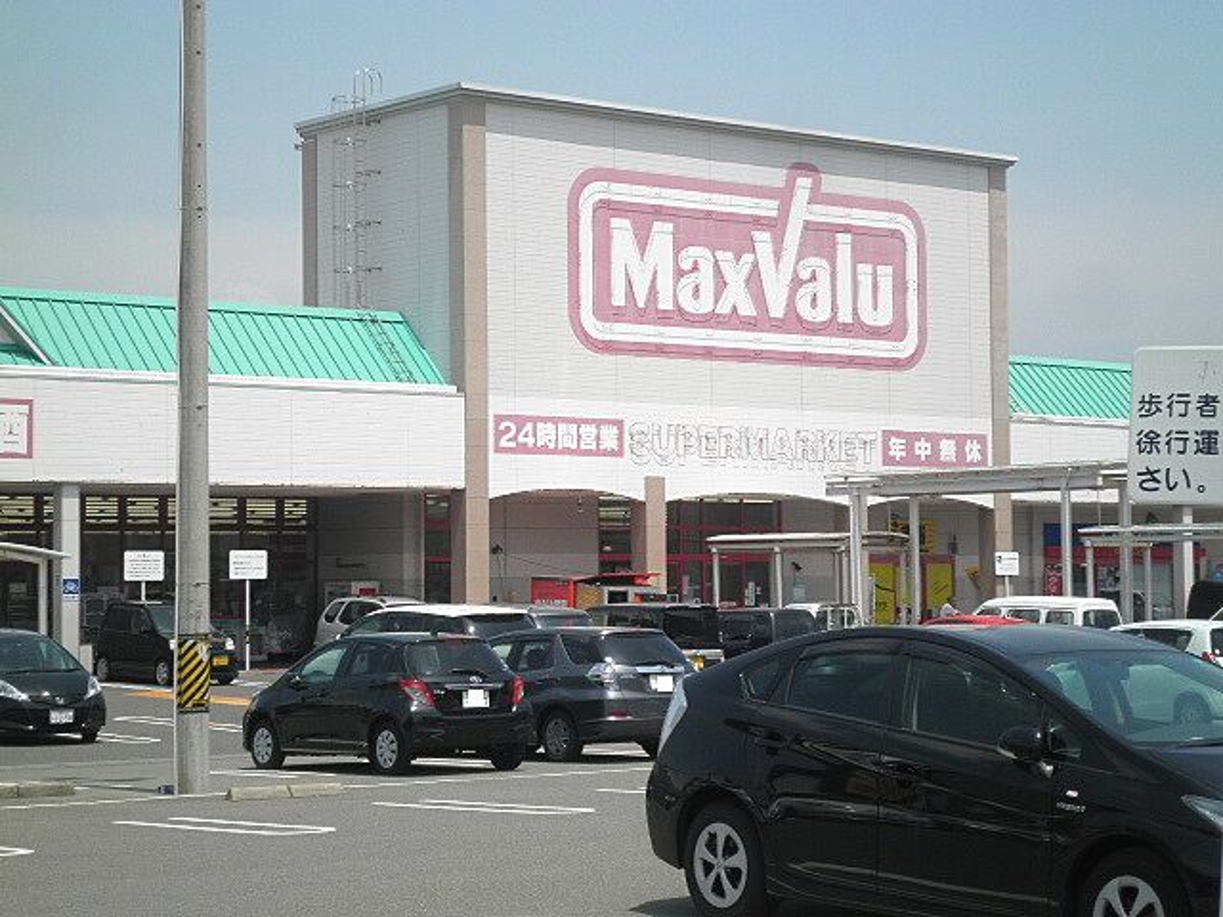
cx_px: 612
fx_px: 2579
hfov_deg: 26.7
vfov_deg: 20.2
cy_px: 458
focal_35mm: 73
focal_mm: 13
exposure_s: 1/100
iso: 80
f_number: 12.4
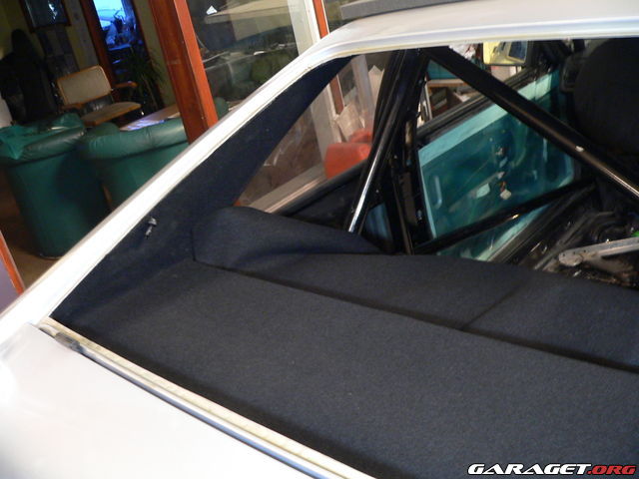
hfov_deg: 51.4
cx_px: 320
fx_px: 665
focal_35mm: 36
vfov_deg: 39.7
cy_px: 240
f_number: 2.8
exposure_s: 1/4
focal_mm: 6
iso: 200
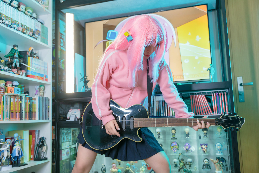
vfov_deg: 37.9
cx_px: 130
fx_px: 252
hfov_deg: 54.4
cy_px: 86
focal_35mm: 35
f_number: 3.5
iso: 800
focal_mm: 35
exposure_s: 1/100
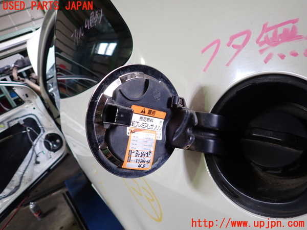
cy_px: 115
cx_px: 154
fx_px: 222
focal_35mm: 25
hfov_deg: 69.4
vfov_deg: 54.9
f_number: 2
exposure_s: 1/60
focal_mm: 4.5
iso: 200
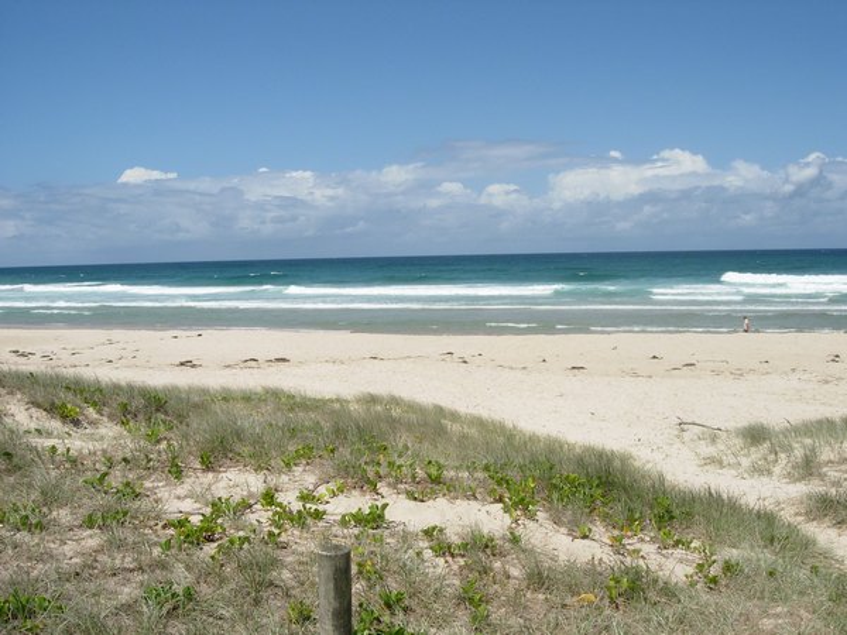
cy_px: 318
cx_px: 424
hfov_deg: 49.0
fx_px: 930
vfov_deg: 37.7
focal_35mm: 38
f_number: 4.8
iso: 79
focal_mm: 7.8
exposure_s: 1/1367
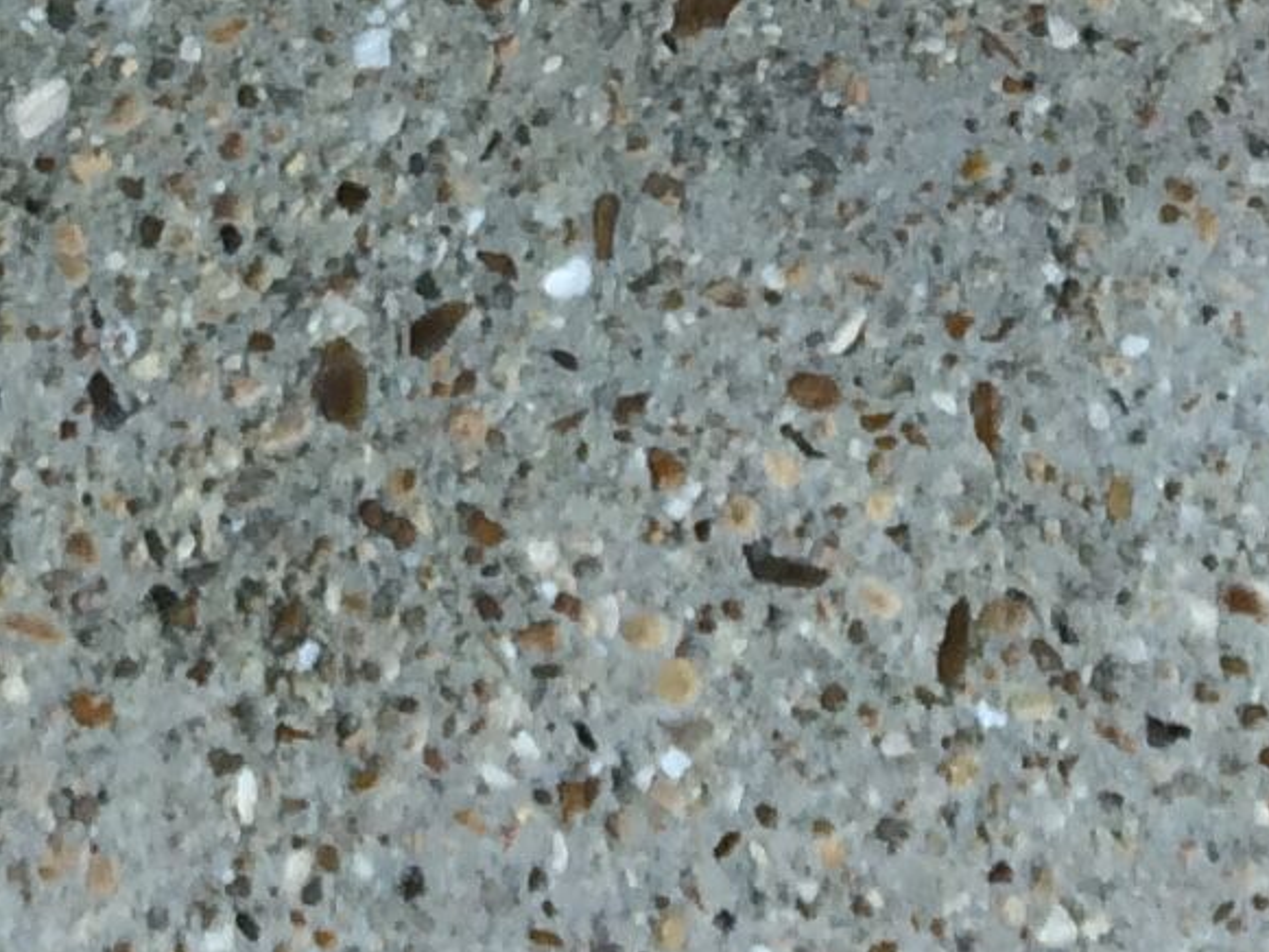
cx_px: 450
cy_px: -1594
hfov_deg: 12.1
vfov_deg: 8.1
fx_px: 5977
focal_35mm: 163
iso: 32
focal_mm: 4.15
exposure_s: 1/287
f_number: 2.2
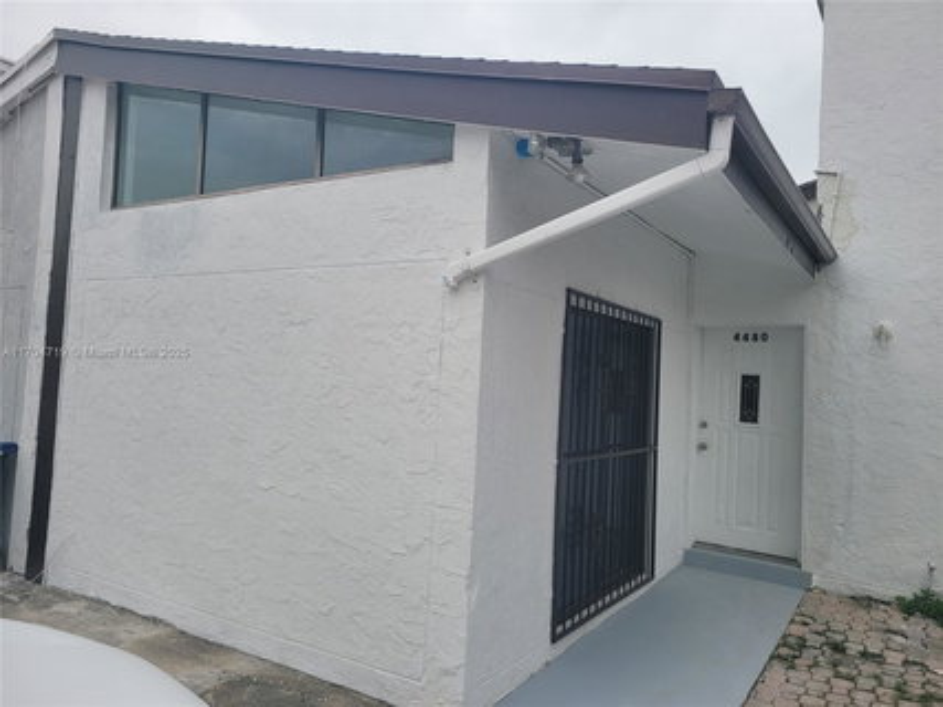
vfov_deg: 53.0
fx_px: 708
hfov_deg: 67.3
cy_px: 354
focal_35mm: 26
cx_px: 472
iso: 40
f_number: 1.8
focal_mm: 5.4
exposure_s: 1/686
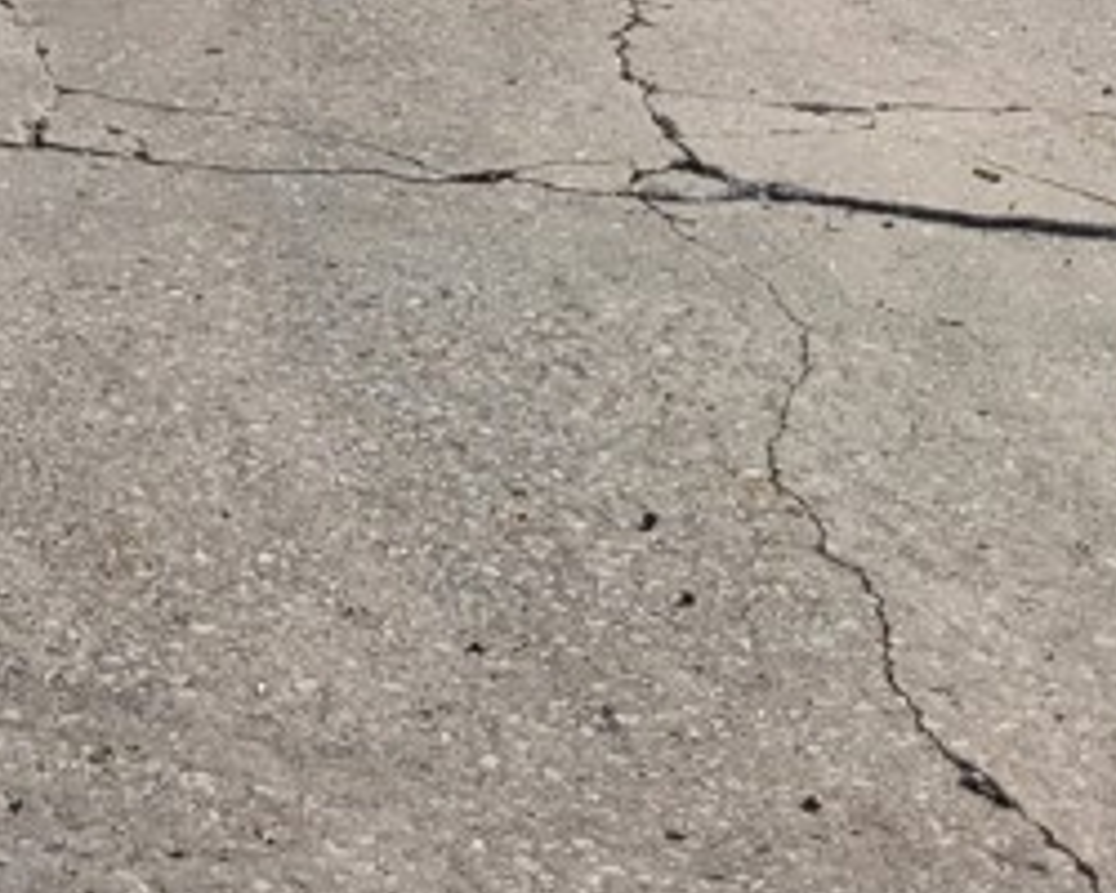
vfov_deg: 13.7
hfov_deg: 16.0
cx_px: -826
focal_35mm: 104
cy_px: -545
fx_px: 3435
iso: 40
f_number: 1.8
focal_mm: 5.4
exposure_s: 1/2192
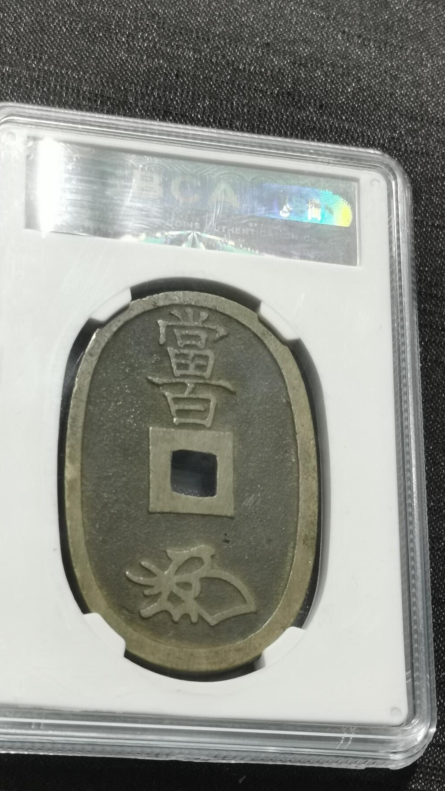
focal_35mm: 82
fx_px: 1720
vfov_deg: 25.9
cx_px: 195
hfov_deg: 14.7
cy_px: 395
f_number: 1.8
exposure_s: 1/100
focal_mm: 5.58
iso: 125
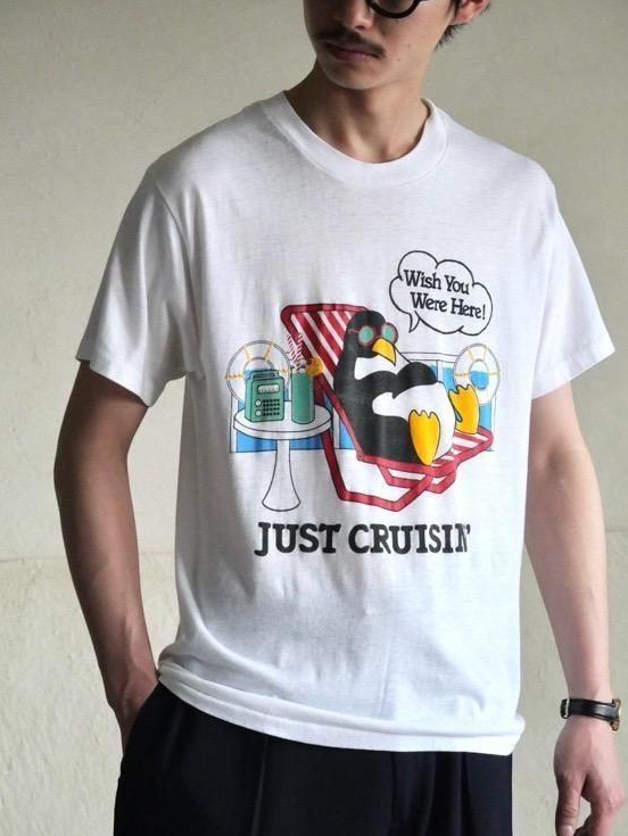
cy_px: 474
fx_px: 2804
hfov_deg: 12.8
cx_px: 327
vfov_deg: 17.0
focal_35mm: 116
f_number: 3.9
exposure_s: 1/125
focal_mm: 50
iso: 3200
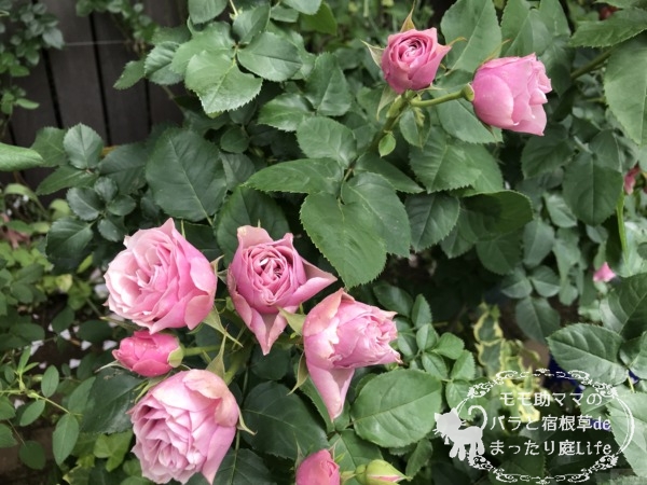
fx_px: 523
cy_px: 242
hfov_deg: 63.4
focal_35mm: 28
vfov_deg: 49.7
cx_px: 324
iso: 20
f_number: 1.8
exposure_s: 1/929
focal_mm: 3.99
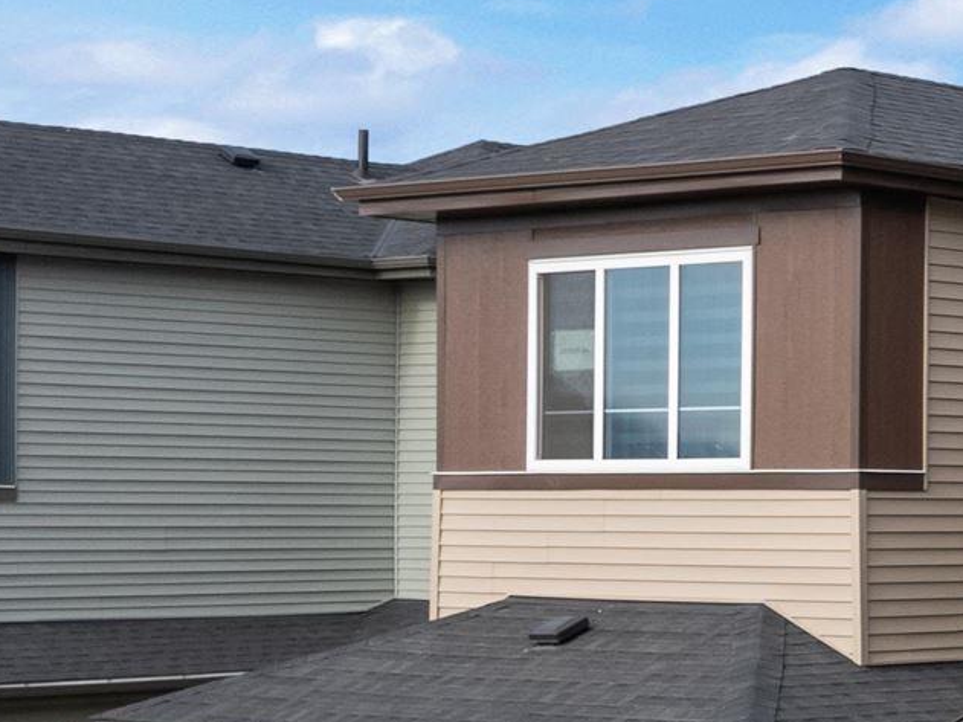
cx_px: 1689
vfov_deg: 14.4
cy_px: 414
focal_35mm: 103
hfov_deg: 16.3
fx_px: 2865
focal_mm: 8.38
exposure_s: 1/1600
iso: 100
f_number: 2.4
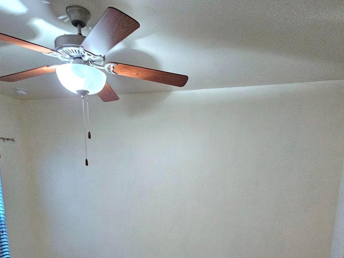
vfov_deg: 50.8
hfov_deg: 71.6
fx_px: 238
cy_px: 229
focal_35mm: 24
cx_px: 177
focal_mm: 2.2
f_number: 2.2
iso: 500
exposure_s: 1/30
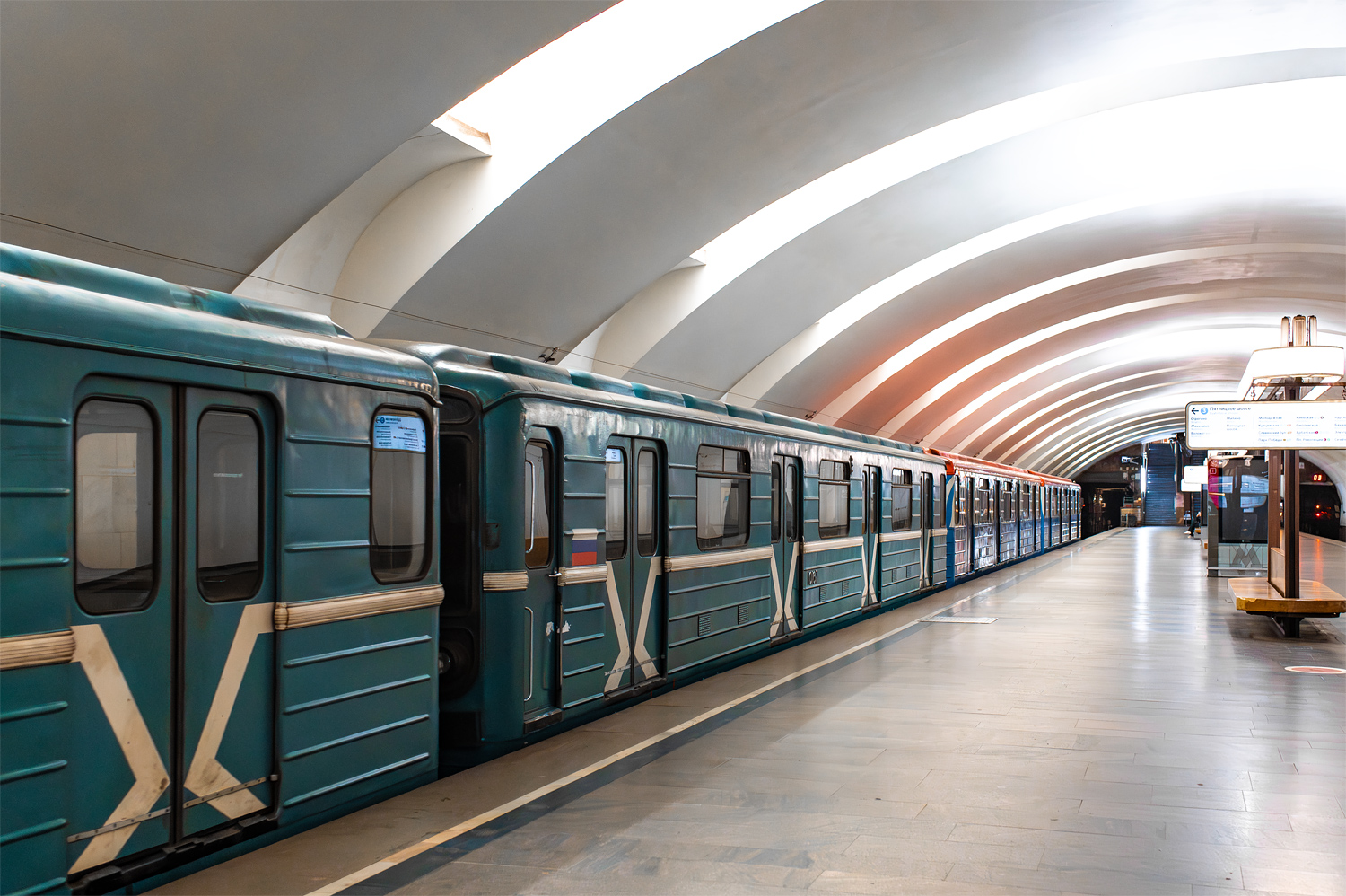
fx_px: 1308
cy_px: 448
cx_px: 673
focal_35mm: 35
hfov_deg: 54.5
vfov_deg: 37.8
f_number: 4
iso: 8000
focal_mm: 35
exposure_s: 1/500
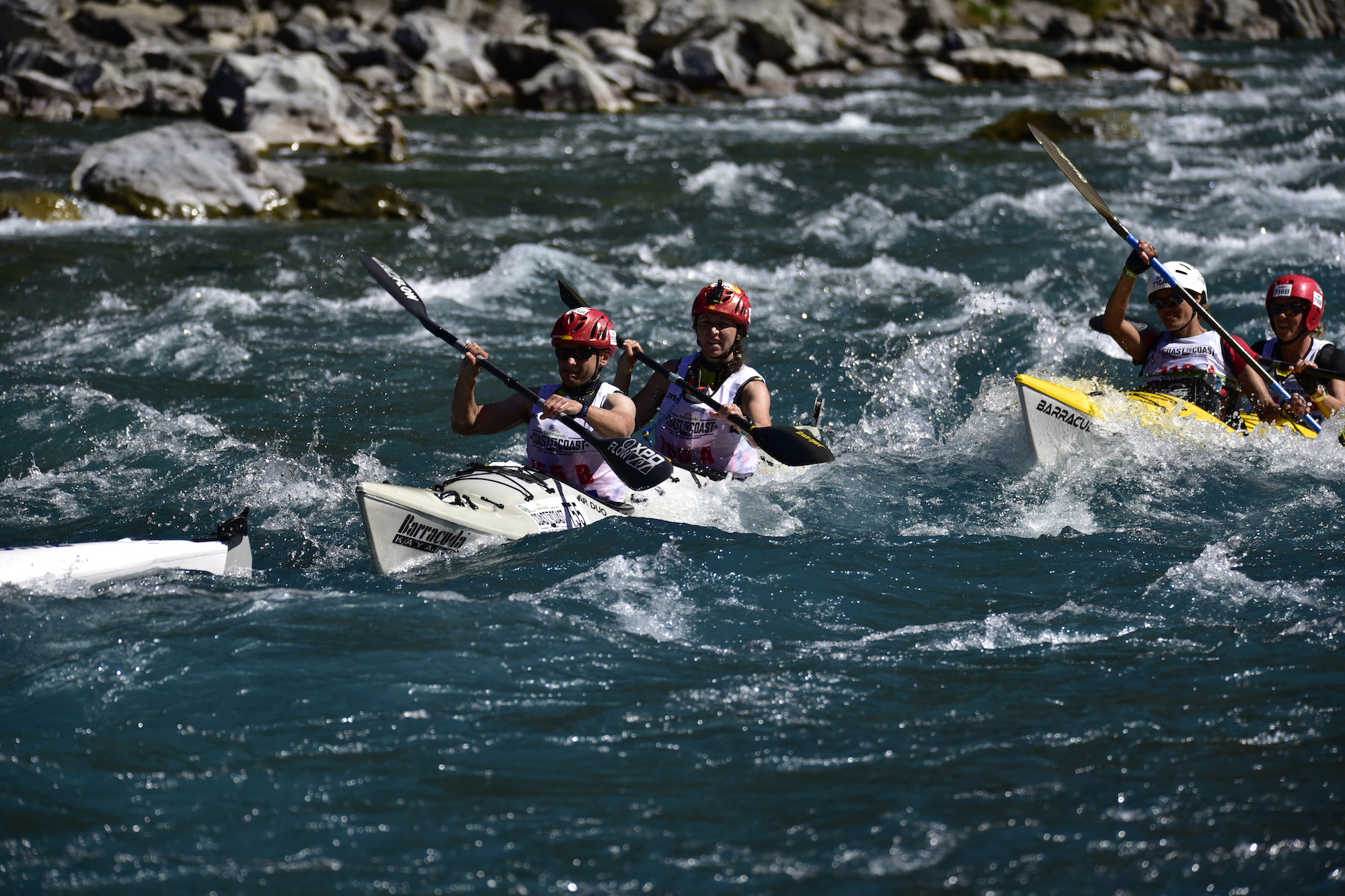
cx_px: 672
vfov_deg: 5.7
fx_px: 8965
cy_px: 448
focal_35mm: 240
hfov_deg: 8.6
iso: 100
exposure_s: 1/800
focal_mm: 240
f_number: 5.3
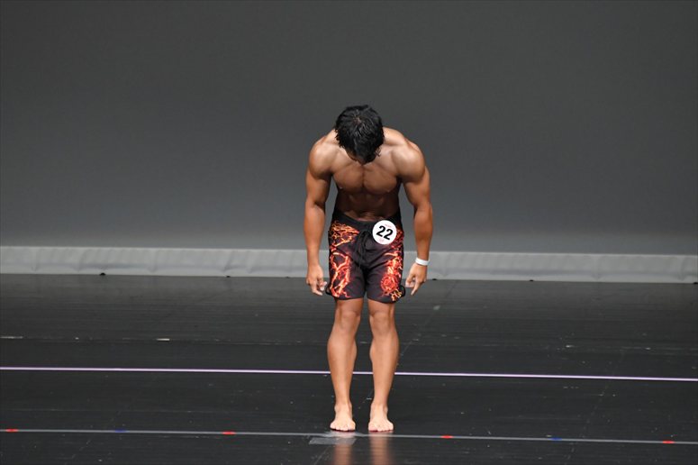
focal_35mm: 375
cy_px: 232
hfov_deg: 5.5
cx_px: 349
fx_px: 7267
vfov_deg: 3.7
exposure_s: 1/400
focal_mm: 250
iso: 4000
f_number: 5.6
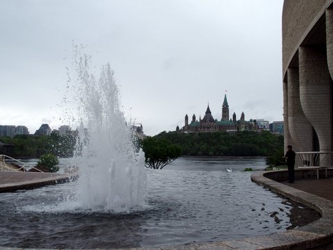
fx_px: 404
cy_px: 125
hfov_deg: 44.8
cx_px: 166
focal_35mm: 42
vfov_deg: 34.3
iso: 100
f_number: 3.5
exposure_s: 1/800
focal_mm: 9
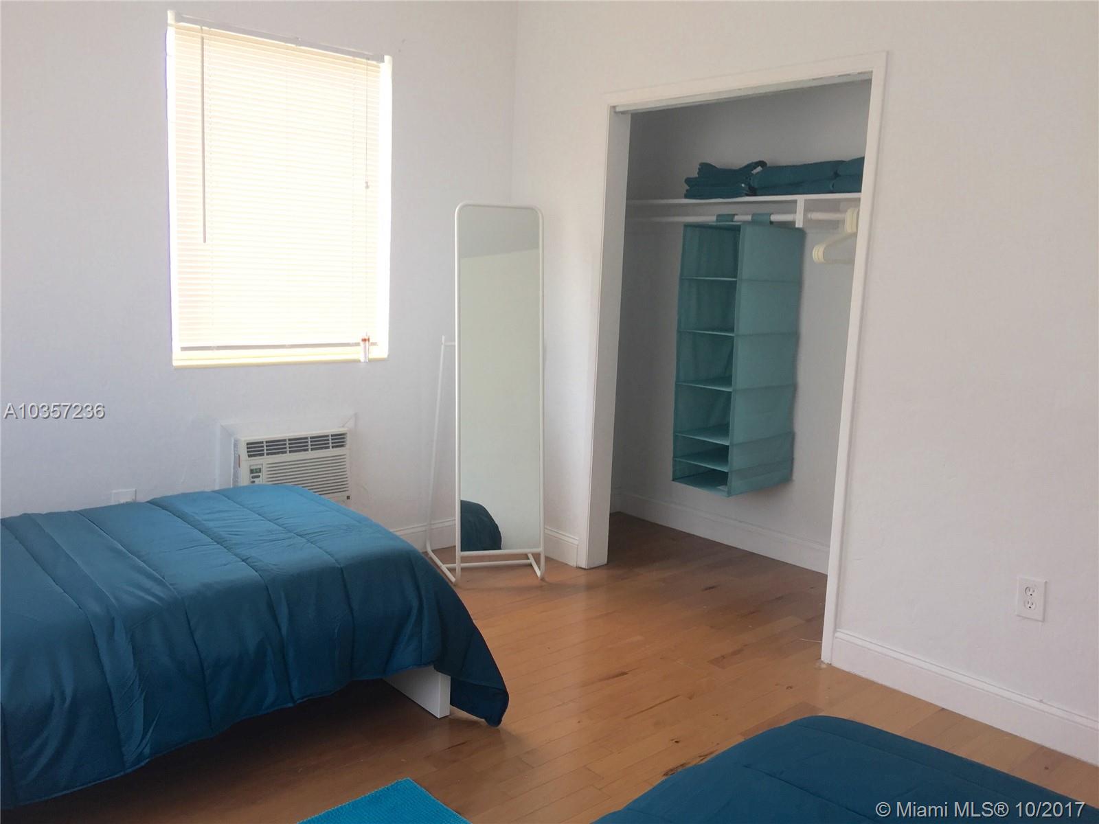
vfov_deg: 48.2
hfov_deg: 61.7
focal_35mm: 29
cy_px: 412
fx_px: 921
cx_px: 550
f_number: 2.2
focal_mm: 4.15
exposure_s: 1/60
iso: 32
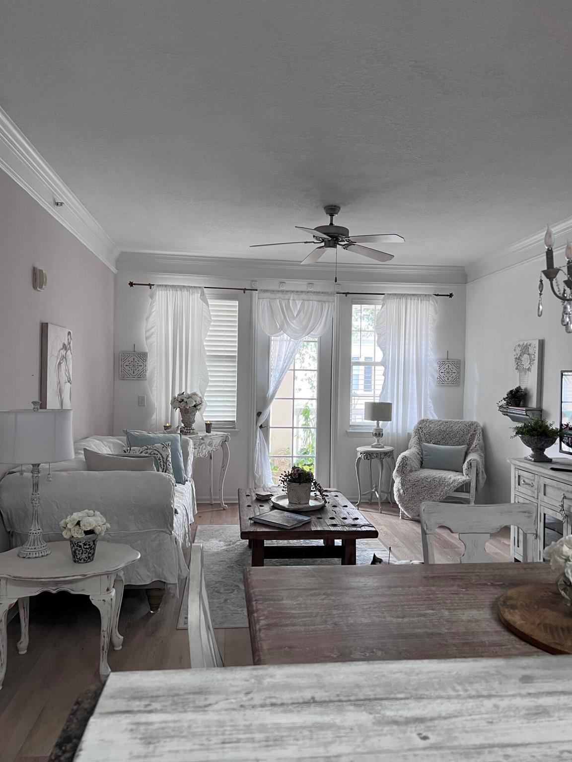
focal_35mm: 26
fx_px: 573
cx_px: 286
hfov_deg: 53.1
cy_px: 381
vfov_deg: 67.3
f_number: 1.5
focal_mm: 5.7
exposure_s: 1/72
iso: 100
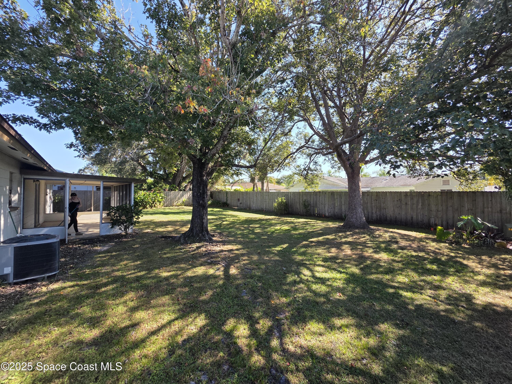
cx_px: 256
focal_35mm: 13
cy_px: 192
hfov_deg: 106.2
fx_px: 192
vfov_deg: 89.9
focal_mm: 2.2
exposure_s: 1/435
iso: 40
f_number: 1.9
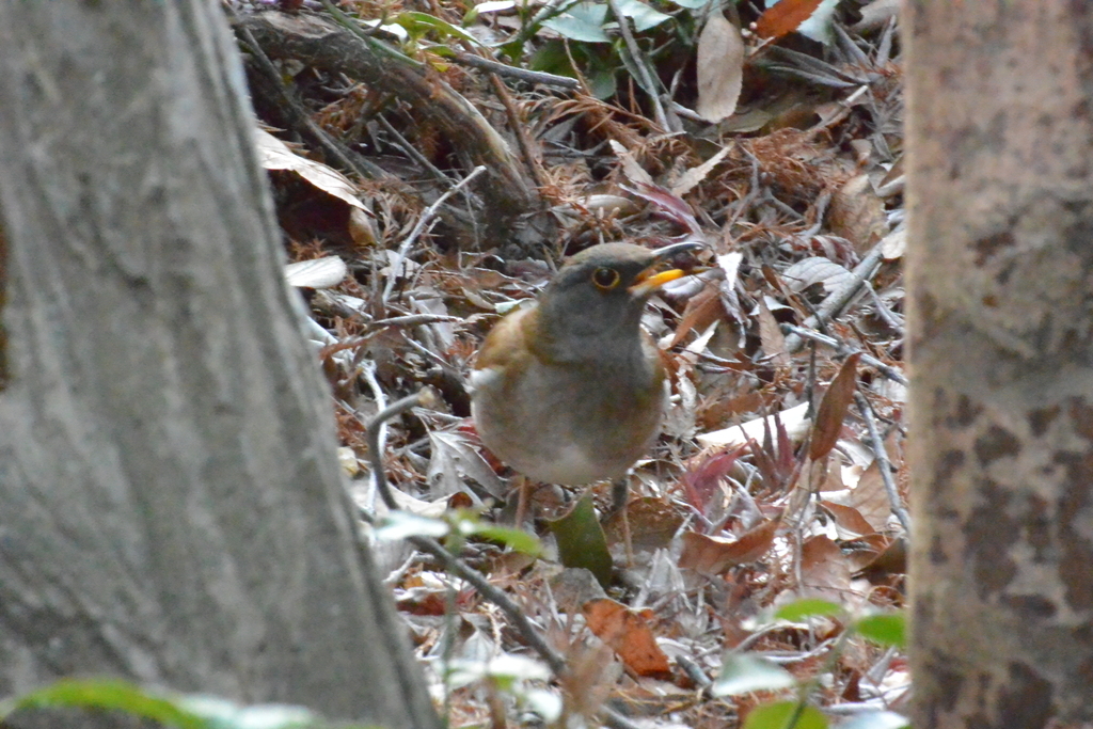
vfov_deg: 2.3
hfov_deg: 3.5
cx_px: 546
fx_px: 18036
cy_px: 364
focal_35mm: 594
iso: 6400
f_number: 14
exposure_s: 1/20
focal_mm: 220
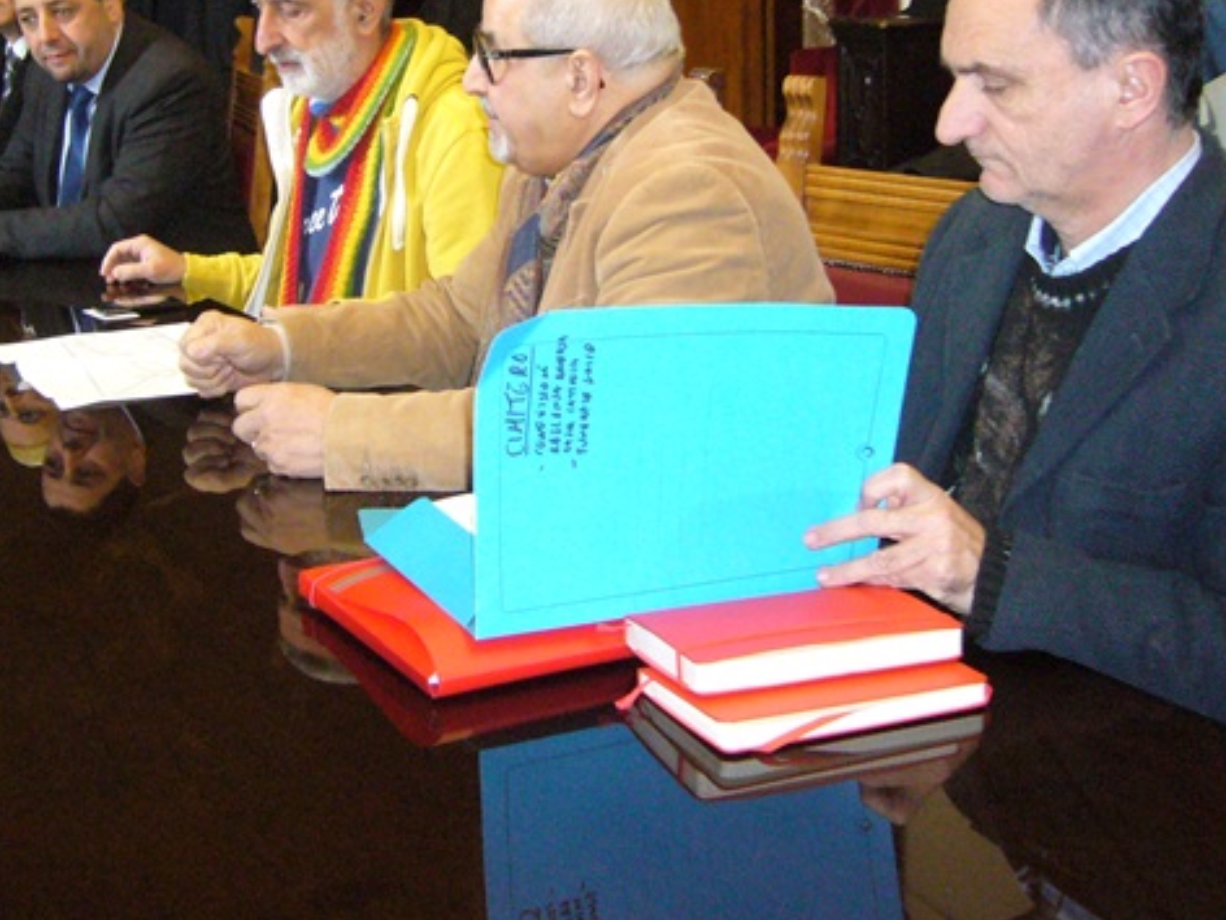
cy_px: 234
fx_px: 2019
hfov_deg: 33.5
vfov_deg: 25.4
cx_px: 405
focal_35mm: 57
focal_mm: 5.8
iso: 320
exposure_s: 1/30
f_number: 2.8
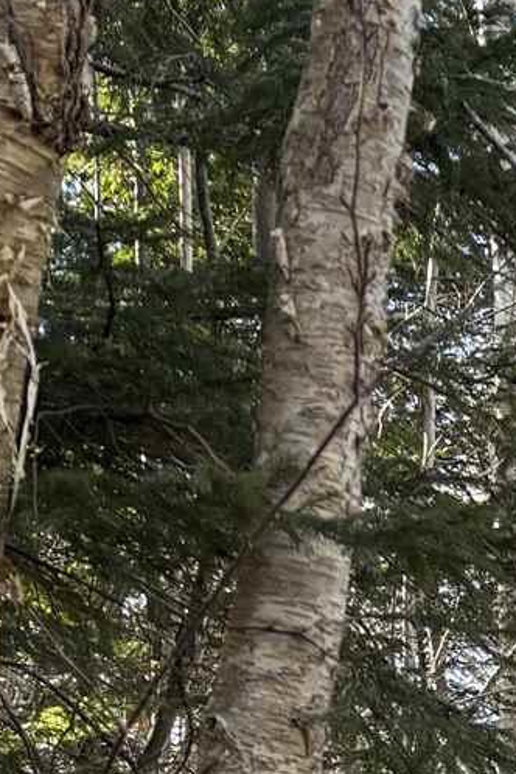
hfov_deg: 10.4
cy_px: 1103
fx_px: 2687
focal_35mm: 125
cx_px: 884
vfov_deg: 15.3
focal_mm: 5.96
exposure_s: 1/349
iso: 50
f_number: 1.6
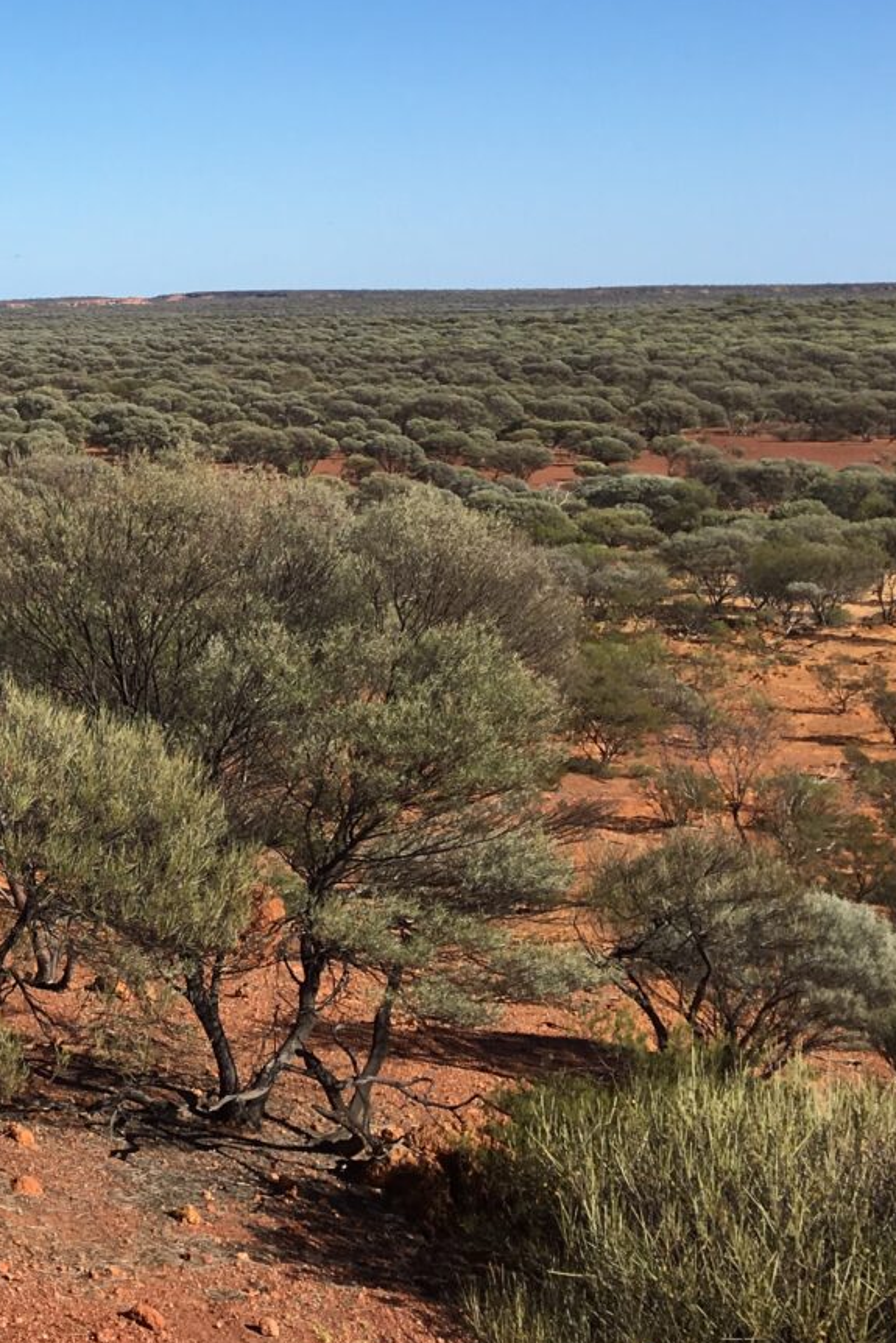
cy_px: 471
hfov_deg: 19.6
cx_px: -330
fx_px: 2351
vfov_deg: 31.7
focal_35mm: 63
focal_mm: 4.15
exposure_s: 1/1748
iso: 25
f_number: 2.2
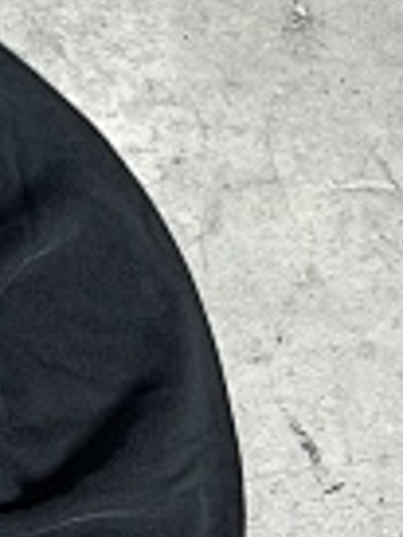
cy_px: 223
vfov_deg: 13.0
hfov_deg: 8.8
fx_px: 2356
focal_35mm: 152
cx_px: -595
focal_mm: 5.7
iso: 80
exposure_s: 1/121
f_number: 1.5
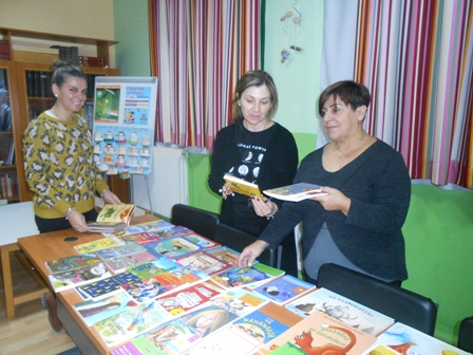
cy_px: 178
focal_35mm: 26
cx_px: 236
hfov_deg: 67.3
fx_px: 355
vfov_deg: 53.1
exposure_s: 1/25
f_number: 3.5
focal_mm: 4.6
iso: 500
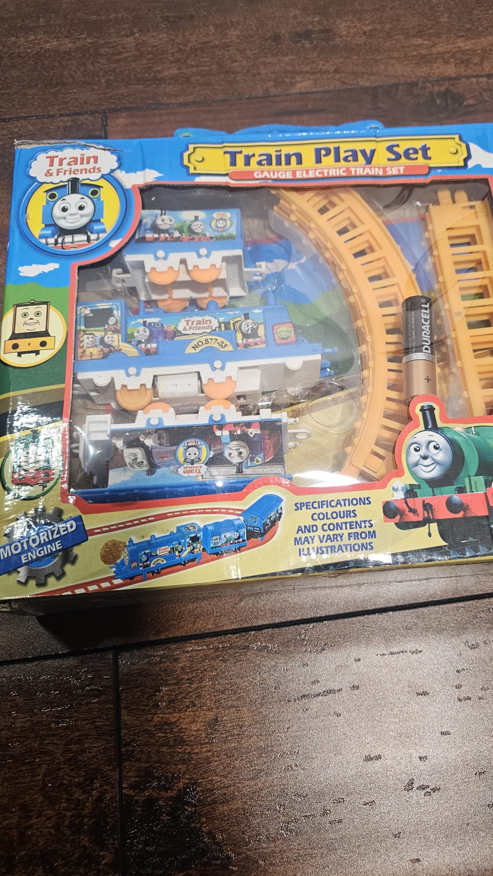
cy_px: 425
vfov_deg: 71.9
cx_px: 298
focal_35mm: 26
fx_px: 604
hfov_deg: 44.1
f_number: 1.7
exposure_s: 1/120
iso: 200
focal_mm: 6.3
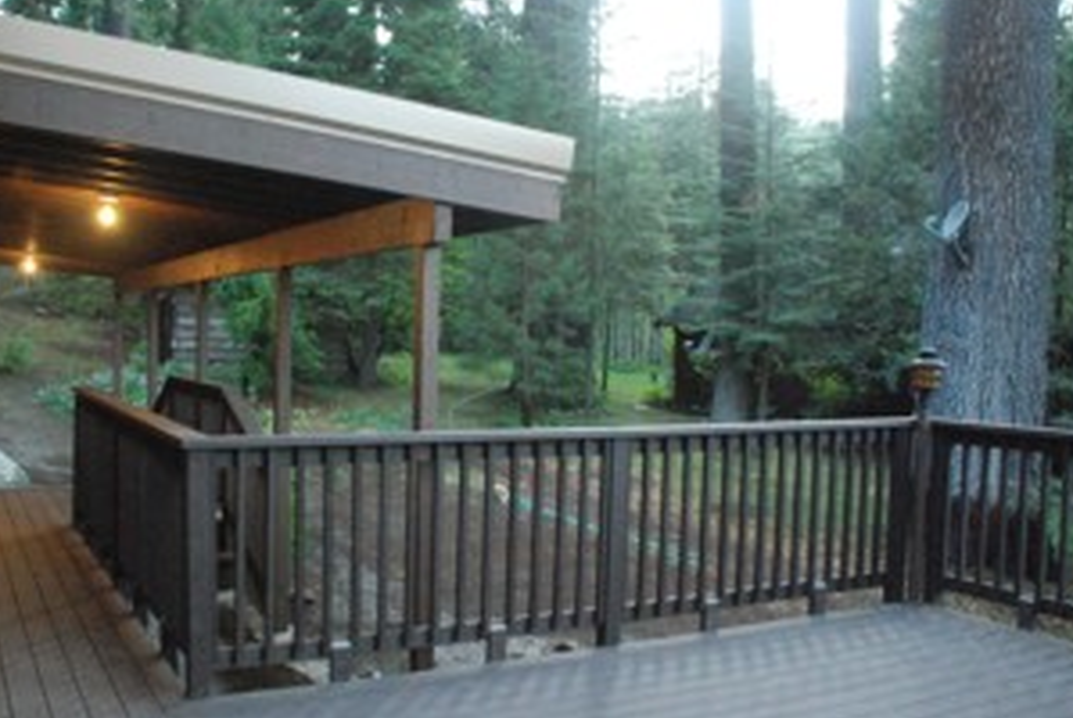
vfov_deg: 37.9
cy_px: 357
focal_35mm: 35
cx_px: 440
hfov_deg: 54.1
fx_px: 1044
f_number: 3.5
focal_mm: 18
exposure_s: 1/125
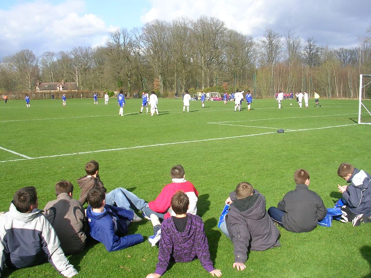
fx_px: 429
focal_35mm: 40
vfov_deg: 36.0
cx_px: 191
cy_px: 142
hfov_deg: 46.8
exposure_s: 1/168
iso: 50
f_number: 5.6
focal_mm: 5.8
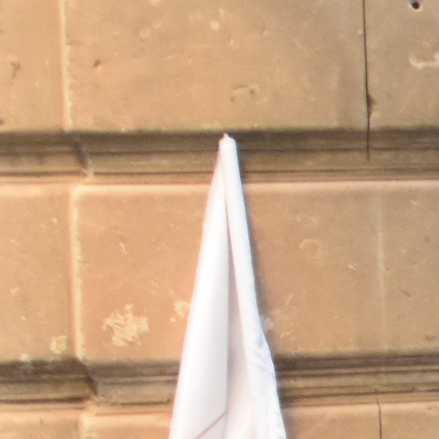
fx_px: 3099
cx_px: 1151
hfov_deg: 7.4
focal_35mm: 216
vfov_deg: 8.0
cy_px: 514
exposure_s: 1/60
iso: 2800
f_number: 4.5
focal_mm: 24
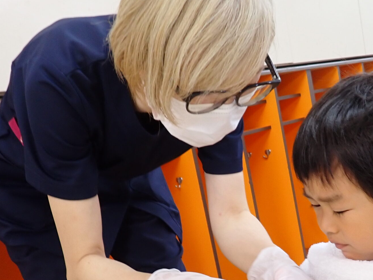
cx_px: 232
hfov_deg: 38.7
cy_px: 217
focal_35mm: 49
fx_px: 528
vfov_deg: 29.1
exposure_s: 1/40
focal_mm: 4.5
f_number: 2
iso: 200
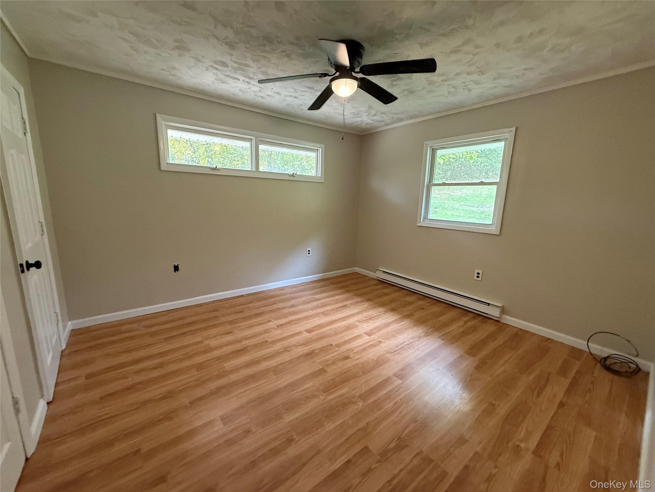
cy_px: 246
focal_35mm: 14
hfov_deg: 102.1
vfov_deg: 85.7
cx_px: 328
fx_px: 265
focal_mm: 2.22
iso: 500
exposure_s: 1/120
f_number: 2.2
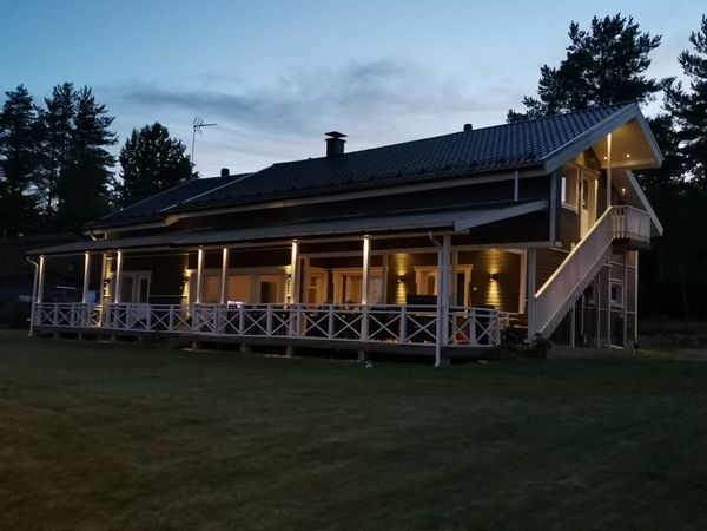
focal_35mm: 37
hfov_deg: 50.1
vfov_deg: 38.7
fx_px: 756
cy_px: 266
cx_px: 354
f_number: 1.8
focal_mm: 4.75
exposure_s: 1/25
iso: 1000
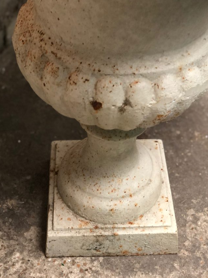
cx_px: 113
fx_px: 505
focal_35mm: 63
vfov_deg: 30.7
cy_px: 139
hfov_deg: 23.3
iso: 160
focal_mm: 6
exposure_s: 1/25
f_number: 2.4
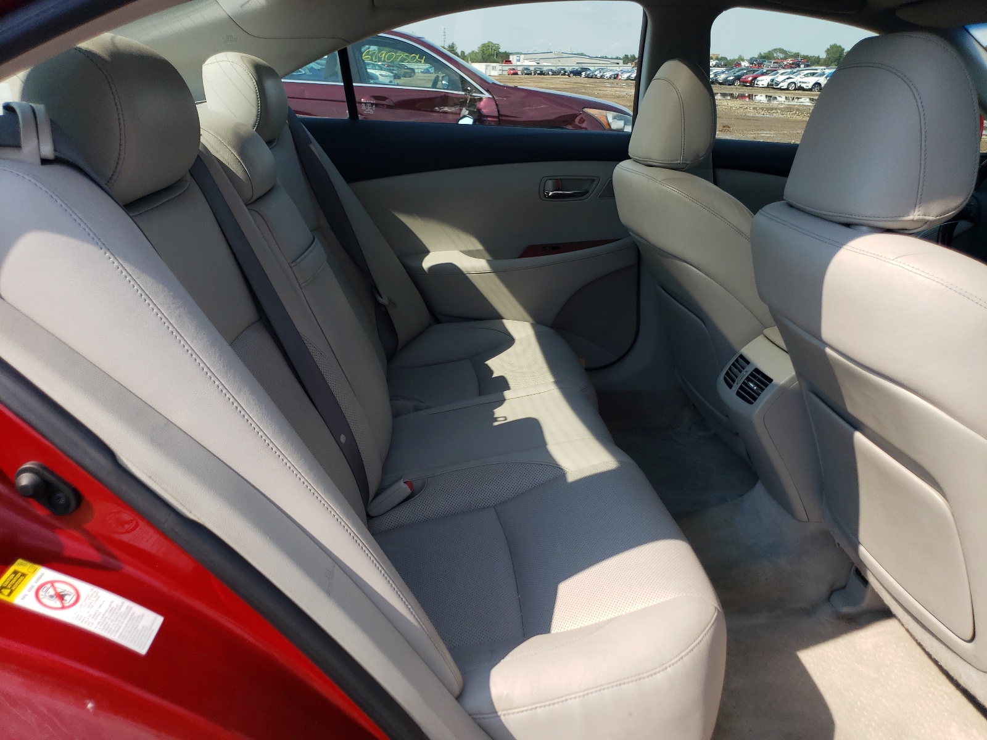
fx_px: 741
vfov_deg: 53.1
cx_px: 494
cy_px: 370
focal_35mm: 26
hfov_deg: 67.3
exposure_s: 1/2000
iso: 50
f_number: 1.5
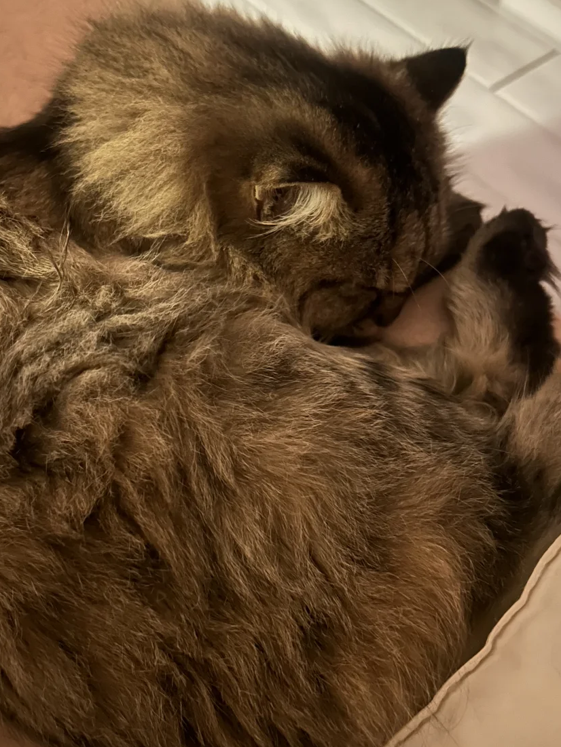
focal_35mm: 34
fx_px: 735
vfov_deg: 53.9
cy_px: 364
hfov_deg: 41.8
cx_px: 257
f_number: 1.5
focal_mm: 5.7
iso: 1600
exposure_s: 1/9
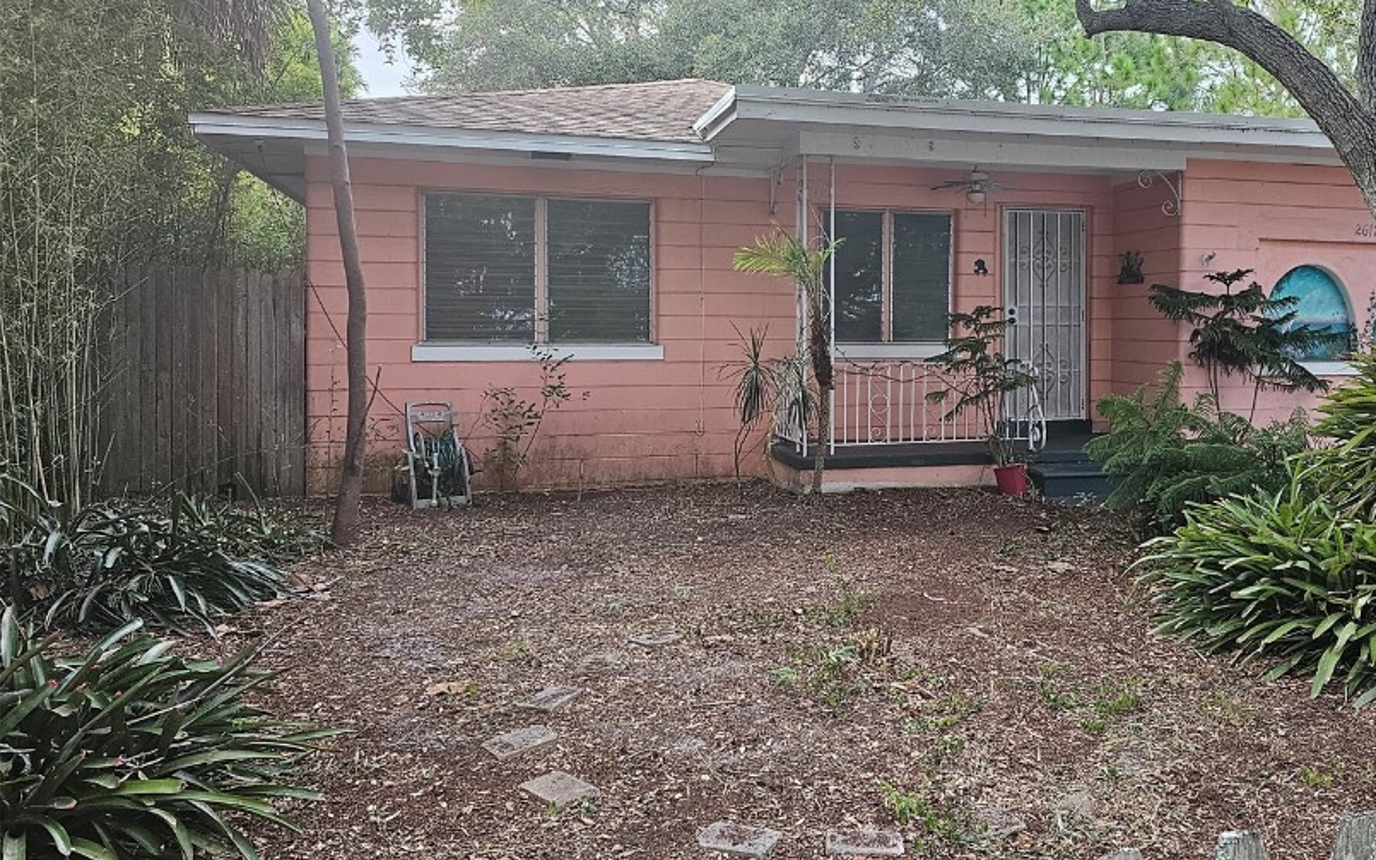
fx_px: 1162
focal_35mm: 31
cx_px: 873
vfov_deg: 40.4
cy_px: 332
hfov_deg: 60.3
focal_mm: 6.3
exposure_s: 1/180
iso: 160
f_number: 1.7
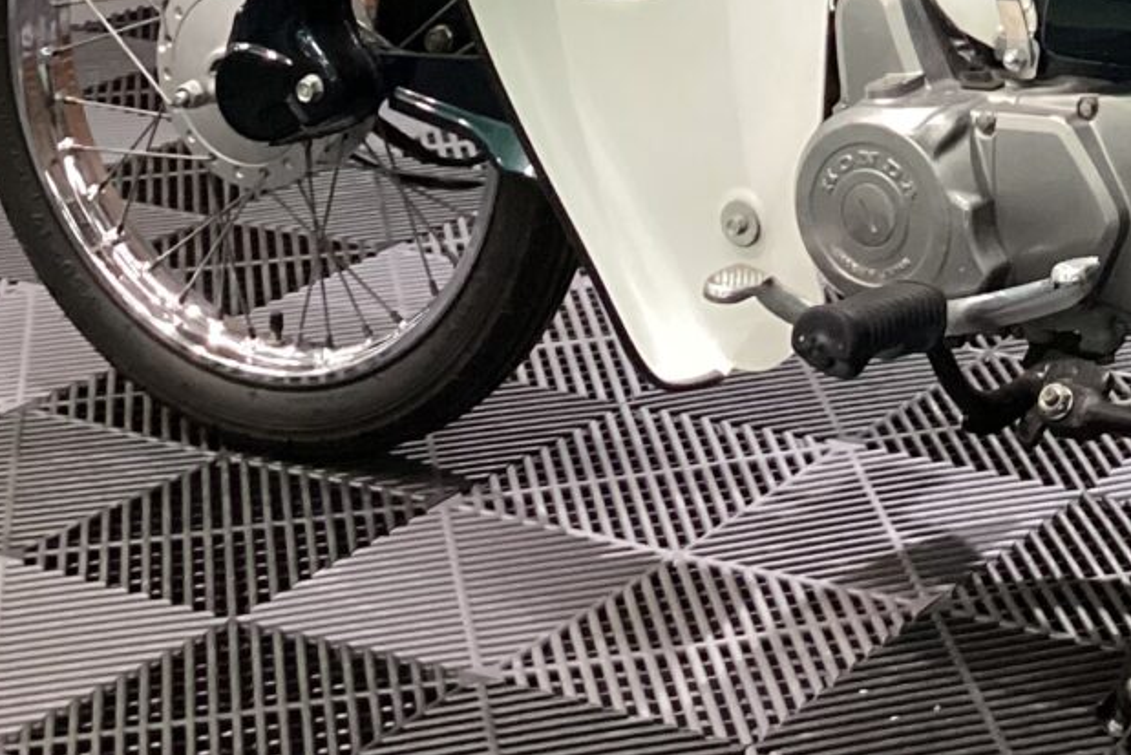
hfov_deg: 19.3
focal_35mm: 100
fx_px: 3142
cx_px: 1350
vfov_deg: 12.8
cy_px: -448
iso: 320
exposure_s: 1/40
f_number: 2.4
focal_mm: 3.3
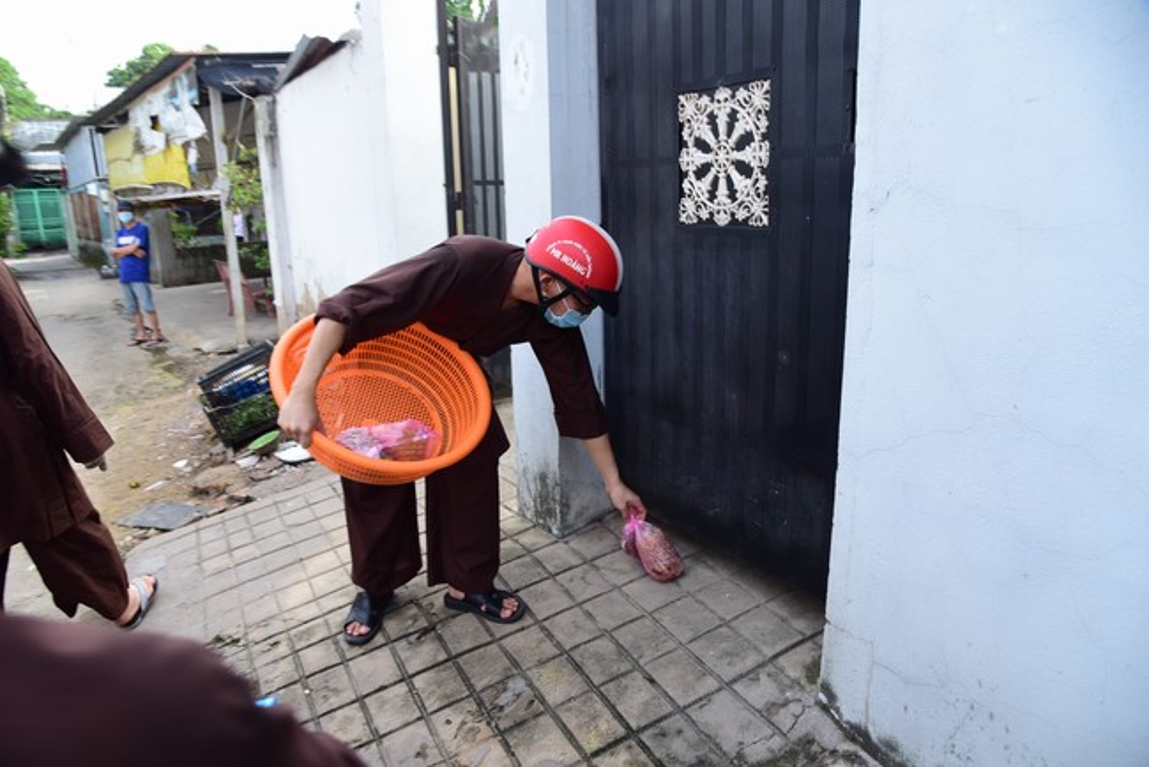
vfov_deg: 53.2
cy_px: 384
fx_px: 766
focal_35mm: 24
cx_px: 574
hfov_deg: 73.7
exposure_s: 1/80
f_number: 7.1
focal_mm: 24
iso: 250
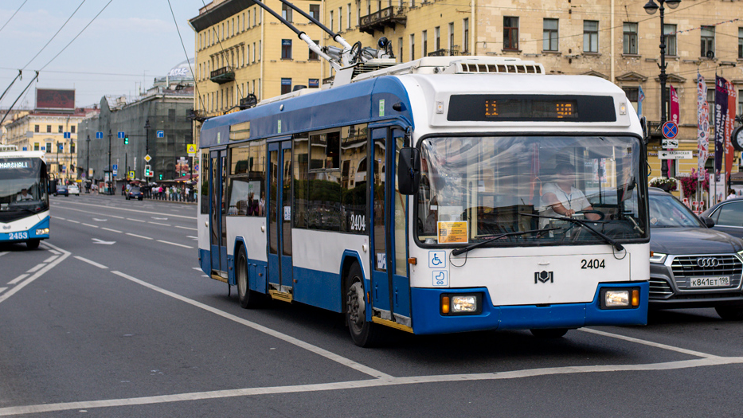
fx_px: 1314
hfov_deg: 31.5
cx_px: 438
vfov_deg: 18.0
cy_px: 108
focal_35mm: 67
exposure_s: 1/1250
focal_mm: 33
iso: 160
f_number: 4
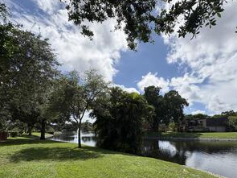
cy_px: 114
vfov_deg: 67.3
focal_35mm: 19
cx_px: 142
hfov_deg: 83.7
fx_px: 130
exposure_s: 1/3106
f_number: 2.2
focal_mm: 2.22
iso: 50
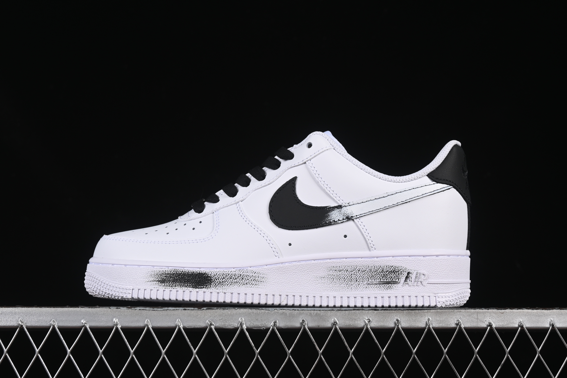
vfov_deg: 18.2
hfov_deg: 27.0
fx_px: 1181
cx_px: 284
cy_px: 189
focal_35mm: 75
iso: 160
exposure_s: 1/100
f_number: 8
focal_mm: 50
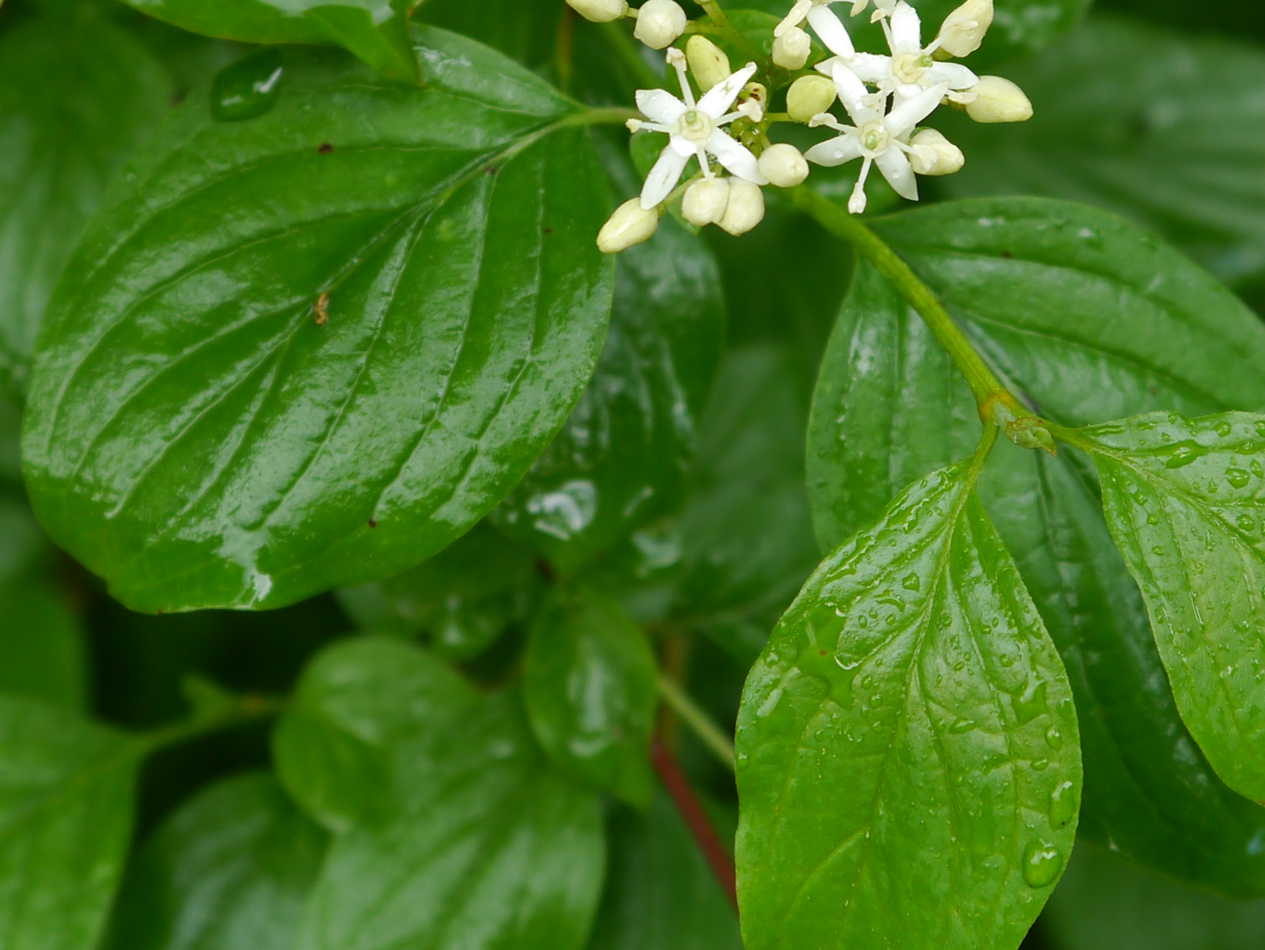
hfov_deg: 19.8
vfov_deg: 14.8
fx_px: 3619
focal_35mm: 99
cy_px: 53
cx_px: 813
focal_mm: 20
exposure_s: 1/100
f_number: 4.2
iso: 160
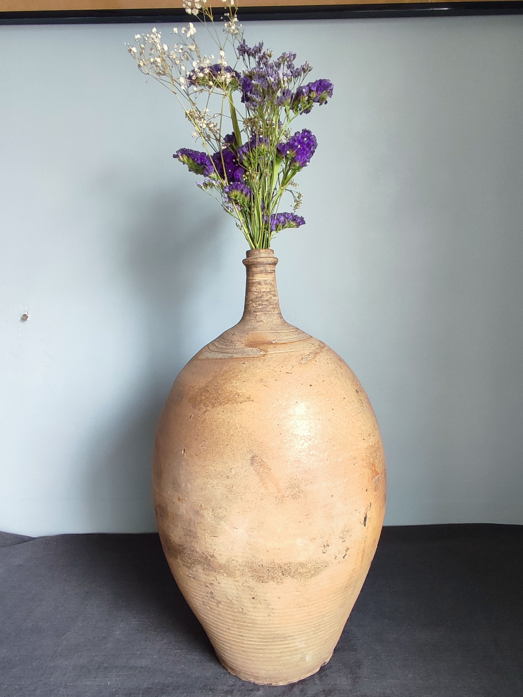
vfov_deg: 94.5
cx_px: 262
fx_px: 322
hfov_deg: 78.2
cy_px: 348
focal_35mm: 16
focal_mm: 1.65
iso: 224
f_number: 2.2
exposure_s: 1/50
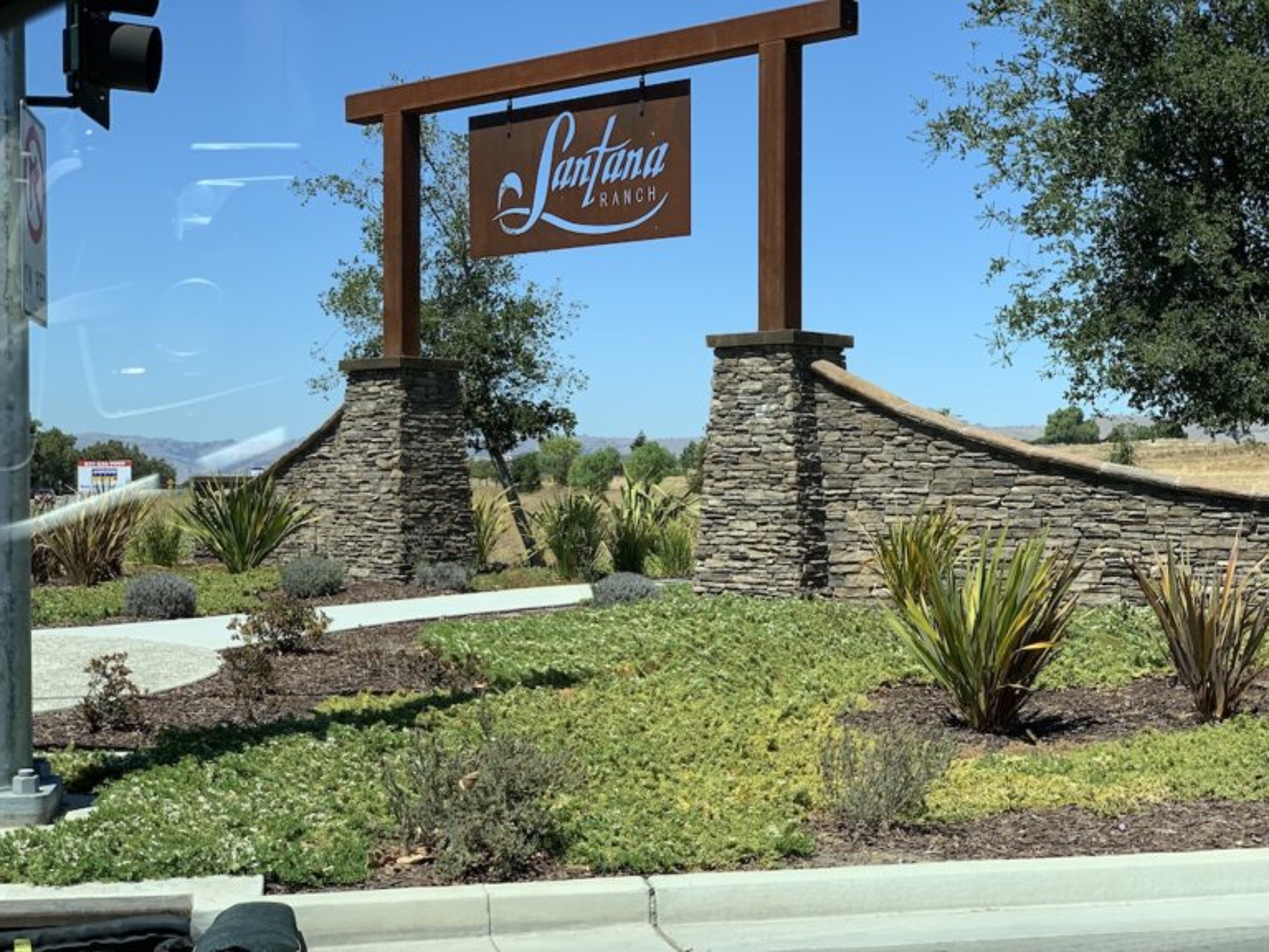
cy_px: 476
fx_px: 1906
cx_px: 634
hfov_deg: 36.8
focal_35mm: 52
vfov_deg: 28.0
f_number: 2.4
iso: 16
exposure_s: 1/786
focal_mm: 6
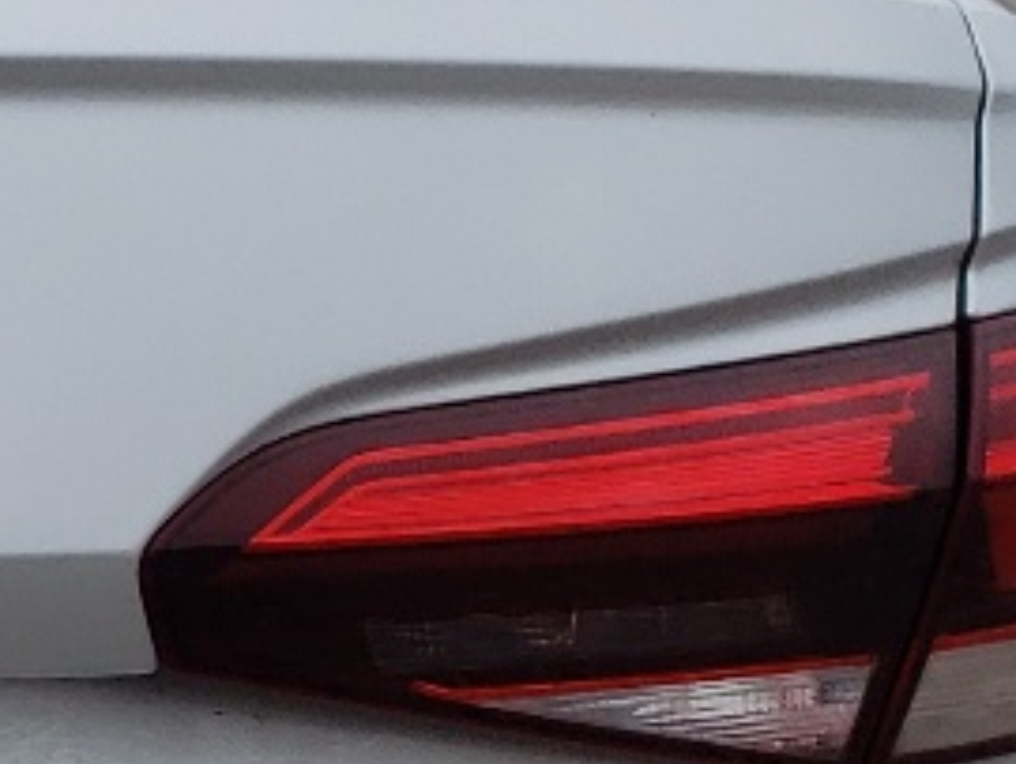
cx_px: -1118
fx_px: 4524
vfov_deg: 9.5
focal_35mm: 154
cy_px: 907
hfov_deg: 11.4
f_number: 1.5
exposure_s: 1/1667
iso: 50
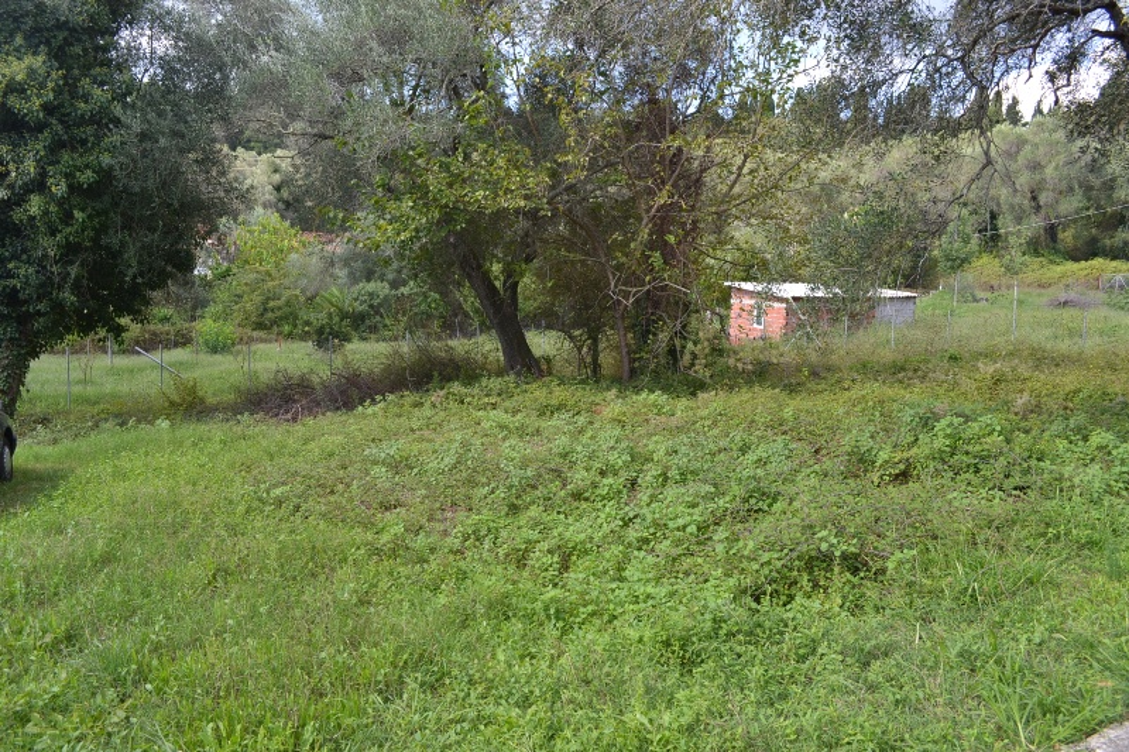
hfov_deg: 67.4
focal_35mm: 27
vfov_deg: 47.9
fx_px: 847
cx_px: 564
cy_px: 376
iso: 125
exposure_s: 1/125
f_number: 5.6
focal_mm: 18
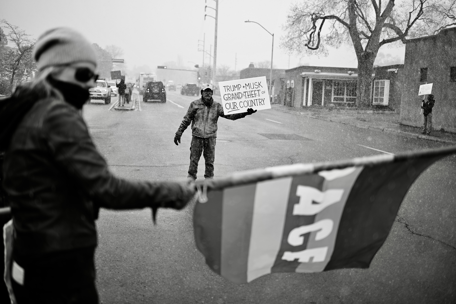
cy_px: 152
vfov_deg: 33.4
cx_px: 228
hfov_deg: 48.5
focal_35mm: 40
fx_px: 507
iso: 100
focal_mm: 40
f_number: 2
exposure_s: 1/2000
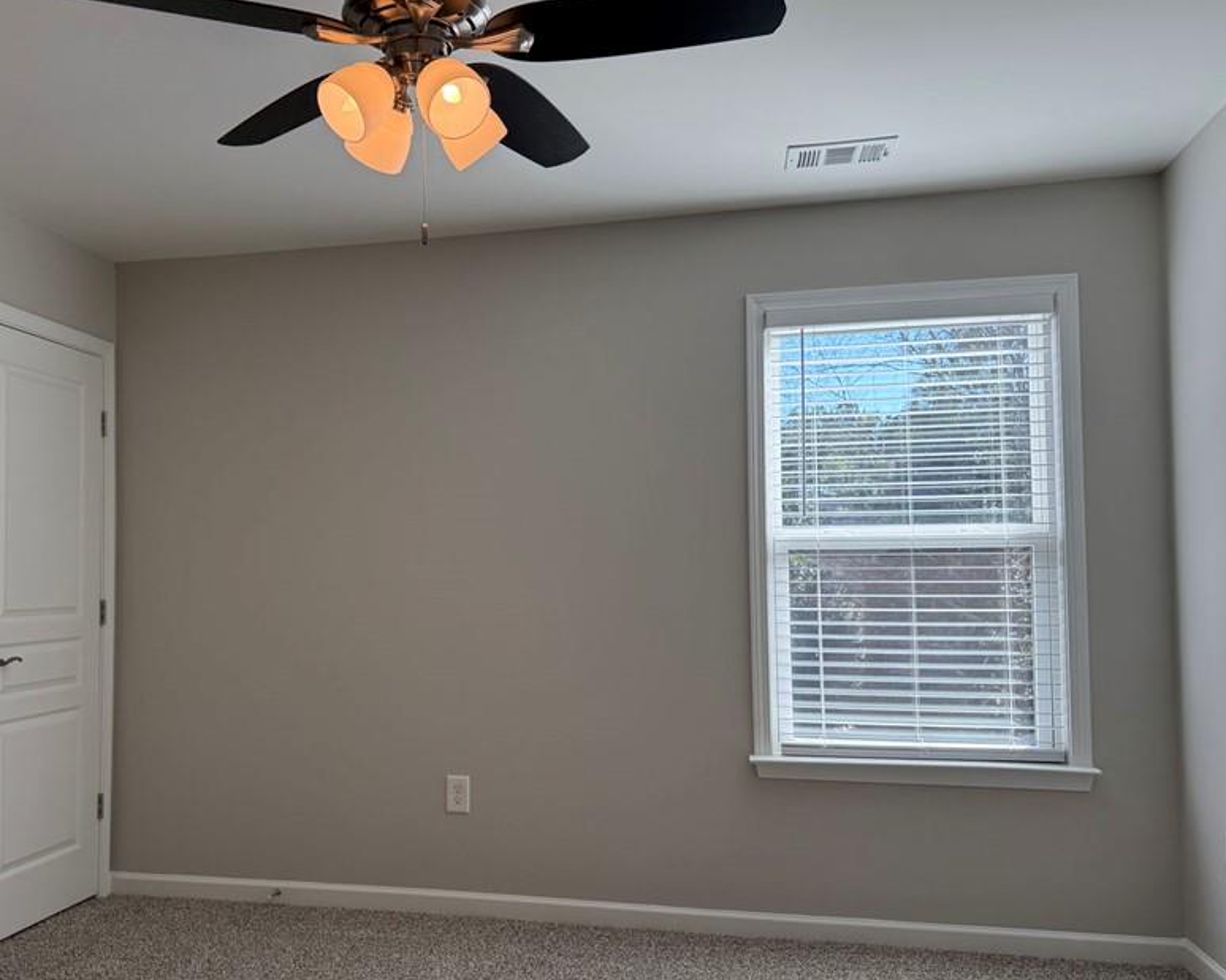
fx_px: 1125
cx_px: 456
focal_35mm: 31
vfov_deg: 47.1
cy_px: 527
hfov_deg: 56.5
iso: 100
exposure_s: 1/464
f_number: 1.78
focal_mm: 6.76
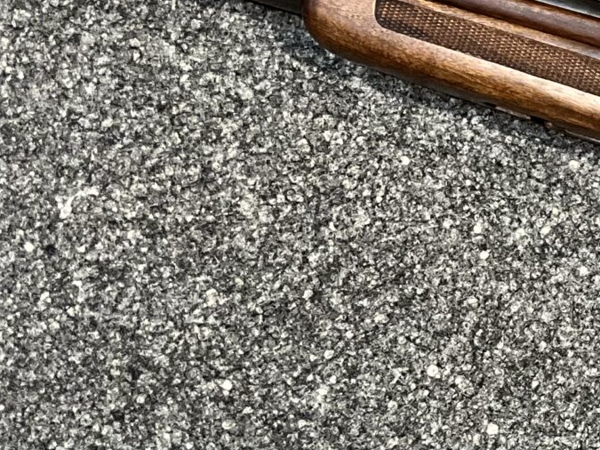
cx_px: 912
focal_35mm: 110
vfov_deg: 13.4
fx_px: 1906
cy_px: 144
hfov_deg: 16.3
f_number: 1.8
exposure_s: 1/61
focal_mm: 3
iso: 64
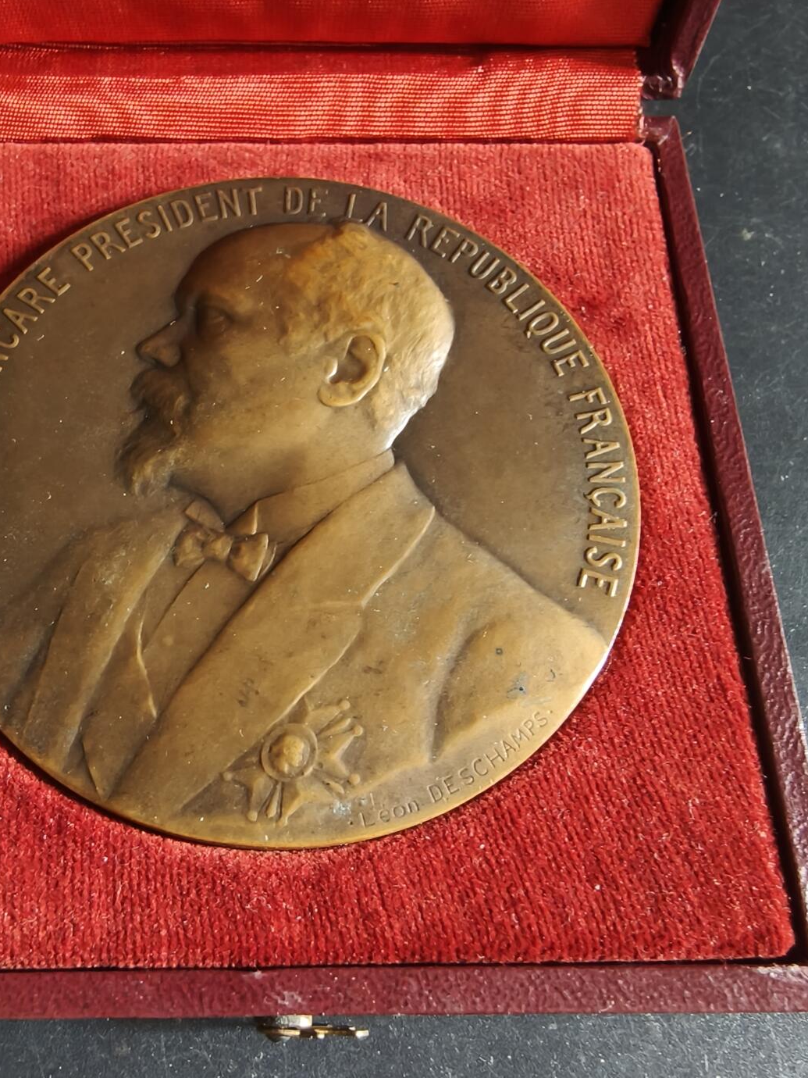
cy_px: 562
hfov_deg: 46.2
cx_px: 285
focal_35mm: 30
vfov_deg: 59.9
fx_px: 934
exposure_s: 1/34.7
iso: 1000
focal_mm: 2.32
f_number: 2
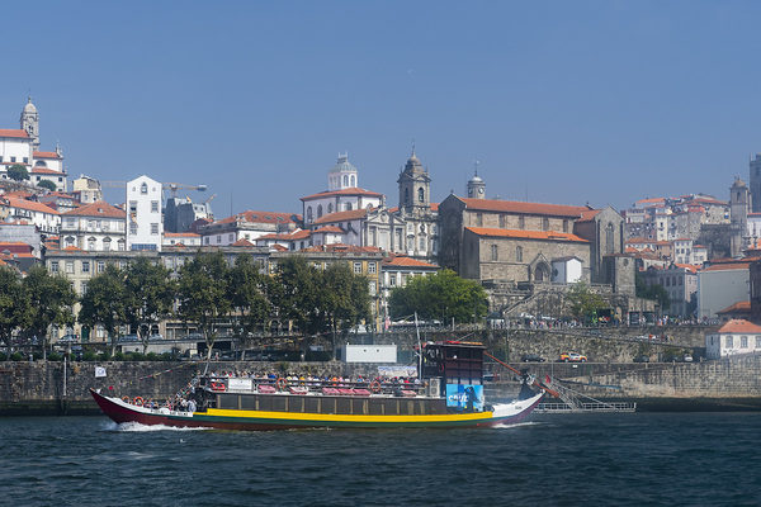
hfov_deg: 24.2
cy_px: 254
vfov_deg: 16.3
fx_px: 1776
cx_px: 380
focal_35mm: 84
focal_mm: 56
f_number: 6.3
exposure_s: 1/400
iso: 160
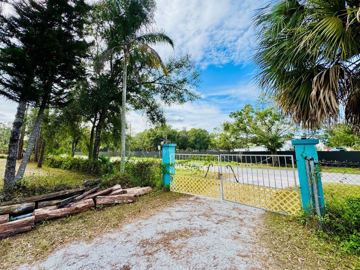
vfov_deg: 81.7
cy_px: 127
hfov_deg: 98.0
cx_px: 168
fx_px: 156
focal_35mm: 15
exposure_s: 1/968
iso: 50
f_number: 2.2
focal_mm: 2.22
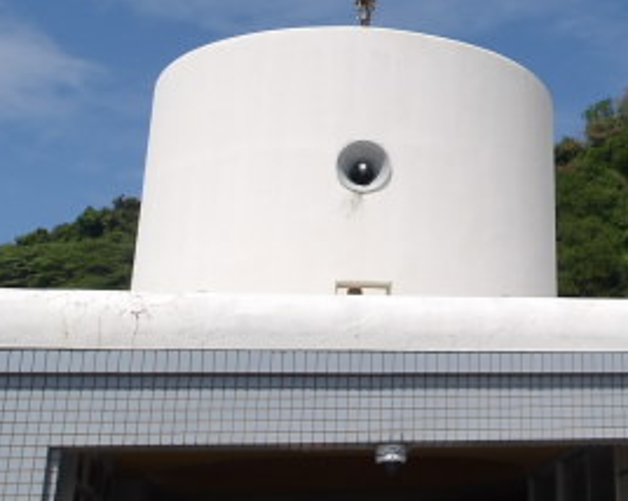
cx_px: 609
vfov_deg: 23.8
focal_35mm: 63
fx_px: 1170
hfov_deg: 28.4
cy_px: 91
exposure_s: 1/194
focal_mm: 4.9
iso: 100
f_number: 10.4
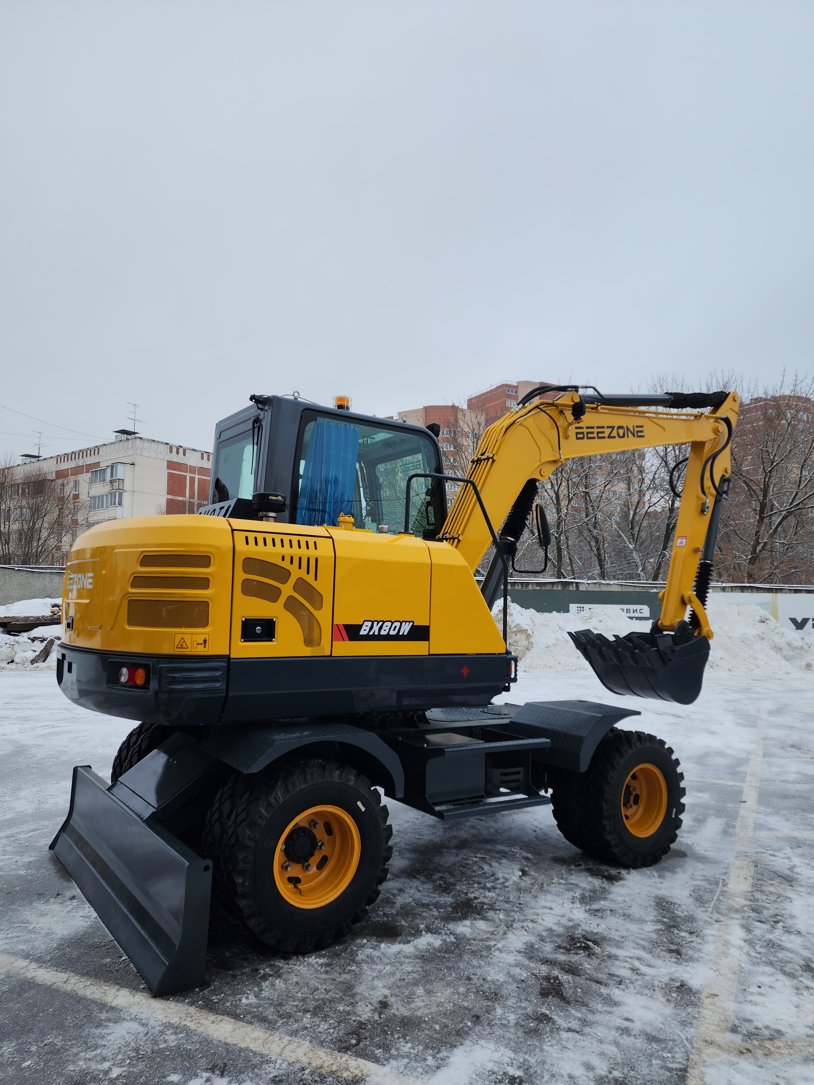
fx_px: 753
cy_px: 564
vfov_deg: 71.6
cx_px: 392
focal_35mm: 24
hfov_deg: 56.8
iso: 12
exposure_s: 1/232
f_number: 1.8
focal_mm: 6.4
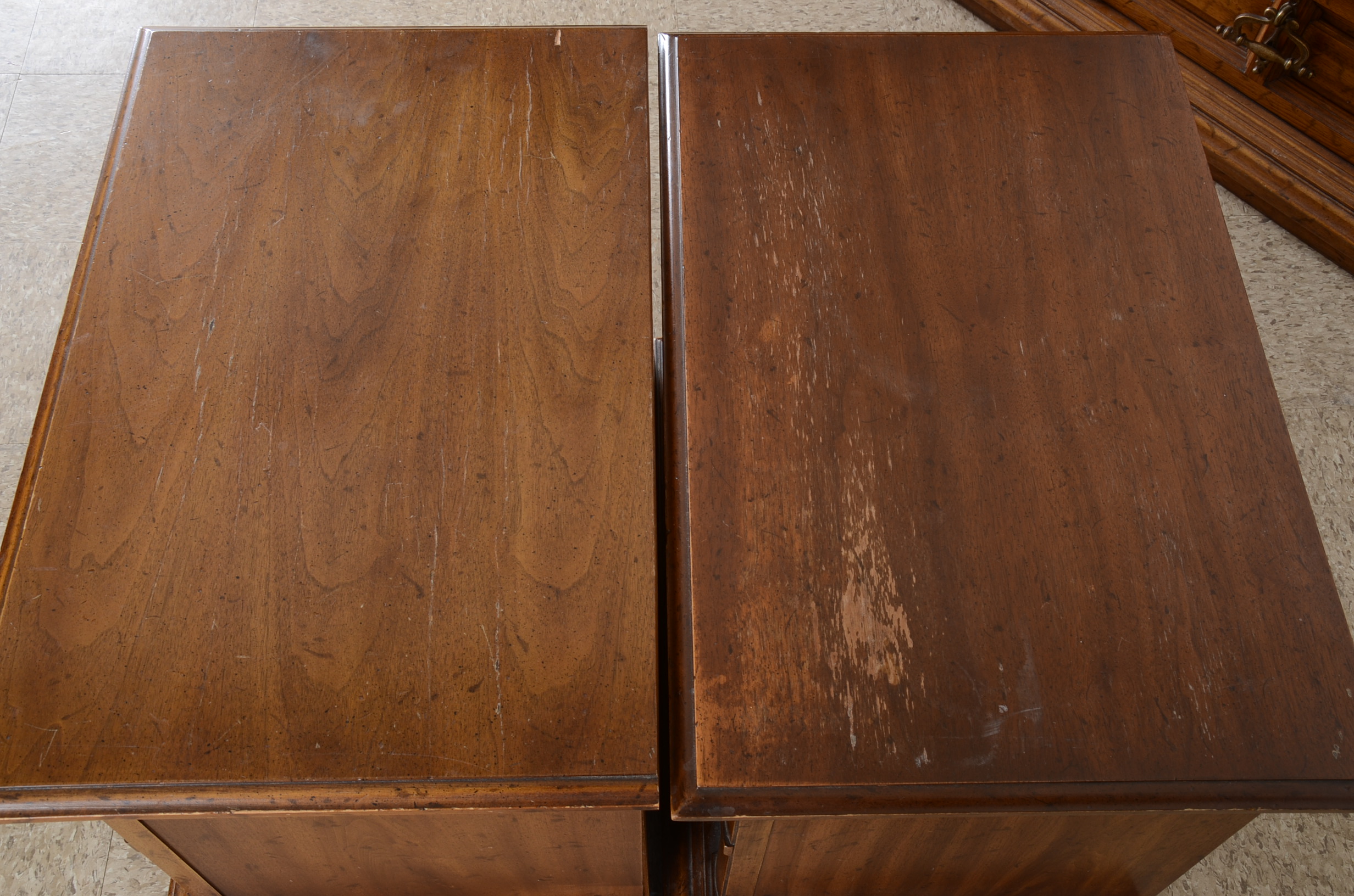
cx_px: 677
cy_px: 448
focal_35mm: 38
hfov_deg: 51.4
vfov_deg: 35.3
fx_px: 1407
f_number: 11
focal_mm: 25
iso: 125
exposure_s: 1/125
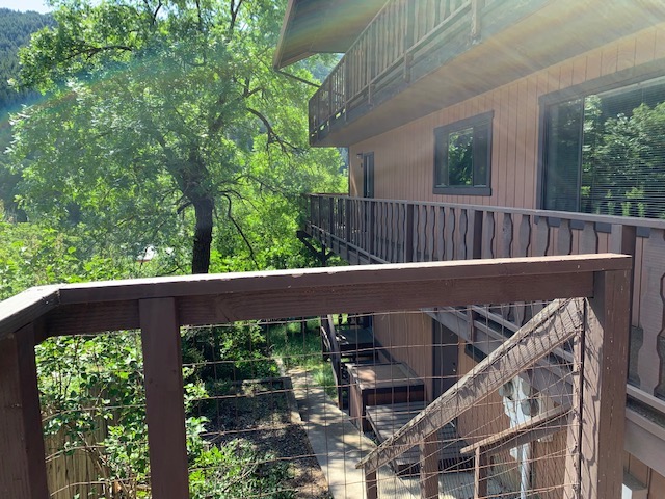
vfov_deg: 53.1
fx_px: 499
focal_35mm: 26
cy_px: 250
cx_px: 332
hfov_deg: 67.3
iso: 25
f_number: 1.8
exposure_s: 1/304
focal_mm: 4.25
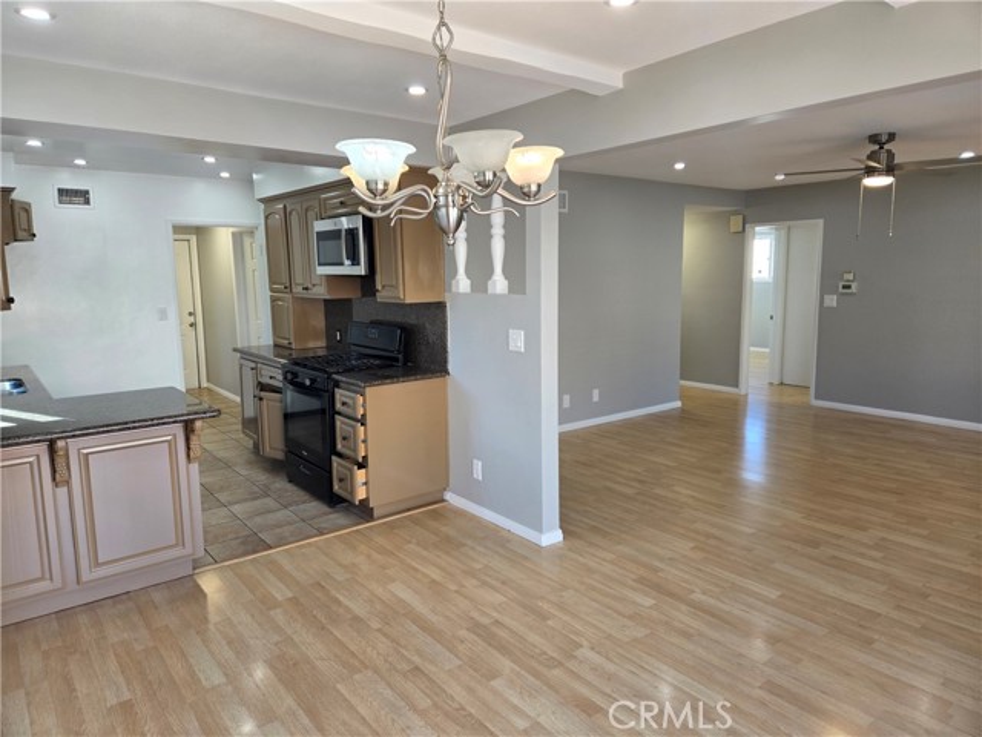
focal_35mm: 23
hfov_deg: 73.9
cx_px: 491
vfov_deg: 58.9
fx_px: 652
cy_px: 368
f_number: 1.8
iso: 64
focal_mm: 5.4
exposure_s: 1/120
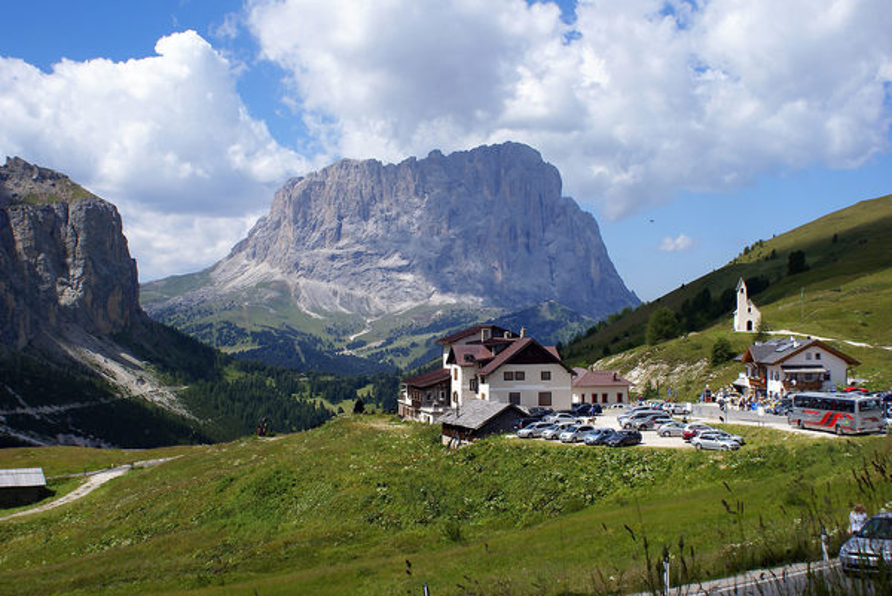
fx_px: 1041
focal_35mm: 42
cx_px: 446
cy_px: 298
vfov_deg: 31.9
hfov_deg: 46.4
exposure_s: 1/320
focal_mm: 28
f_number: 9
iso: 100
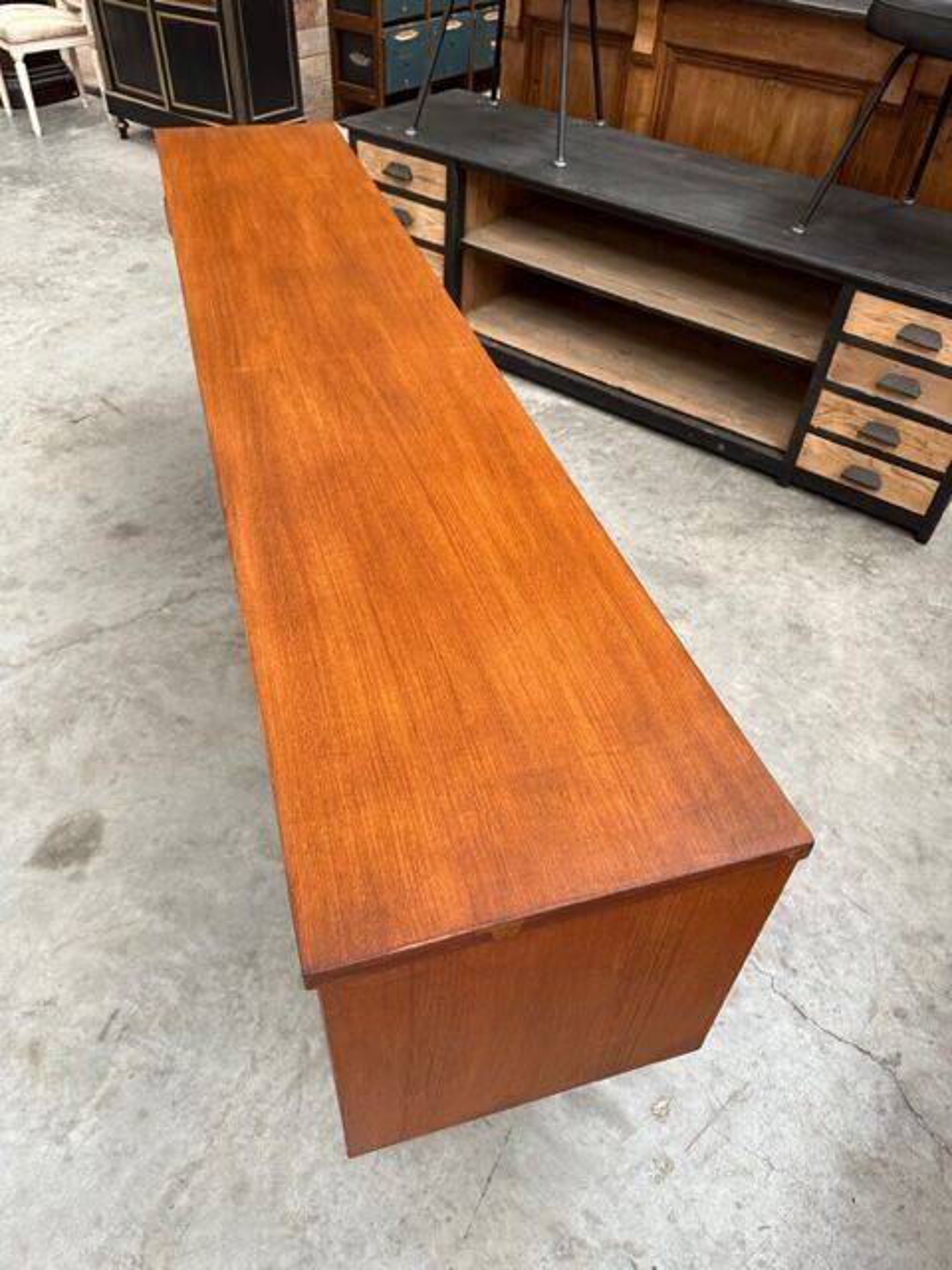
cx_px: 476
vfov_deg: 71.6
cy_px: 635
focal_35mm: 24
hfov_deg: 56.8
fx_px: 880
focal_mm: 6.86
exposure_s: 1/90
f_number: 1.78
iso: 250
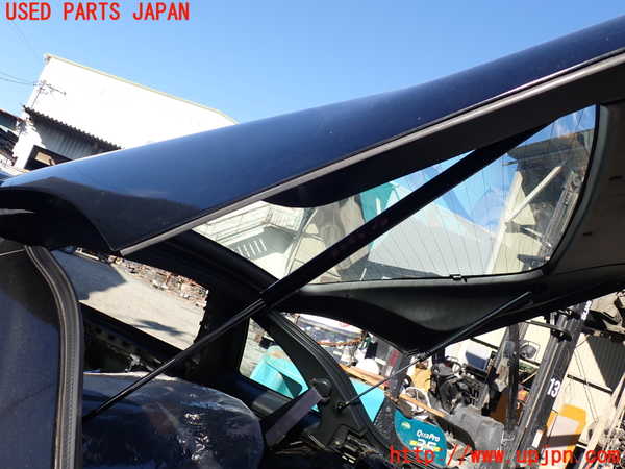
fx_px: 542
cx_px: 312
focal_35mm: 30
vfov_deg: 46.8
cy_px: 234
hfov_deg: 60.0
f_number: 3.2
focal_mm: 5.4
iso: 100
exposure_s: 1/640
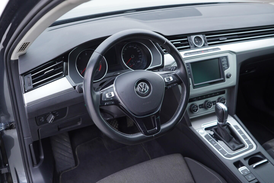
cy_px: 92
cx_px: 137
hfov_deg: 53.1
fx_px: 274
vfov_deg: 36.9
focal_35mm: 36
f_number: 2.8
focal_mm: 24
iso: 160
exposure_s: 1/40
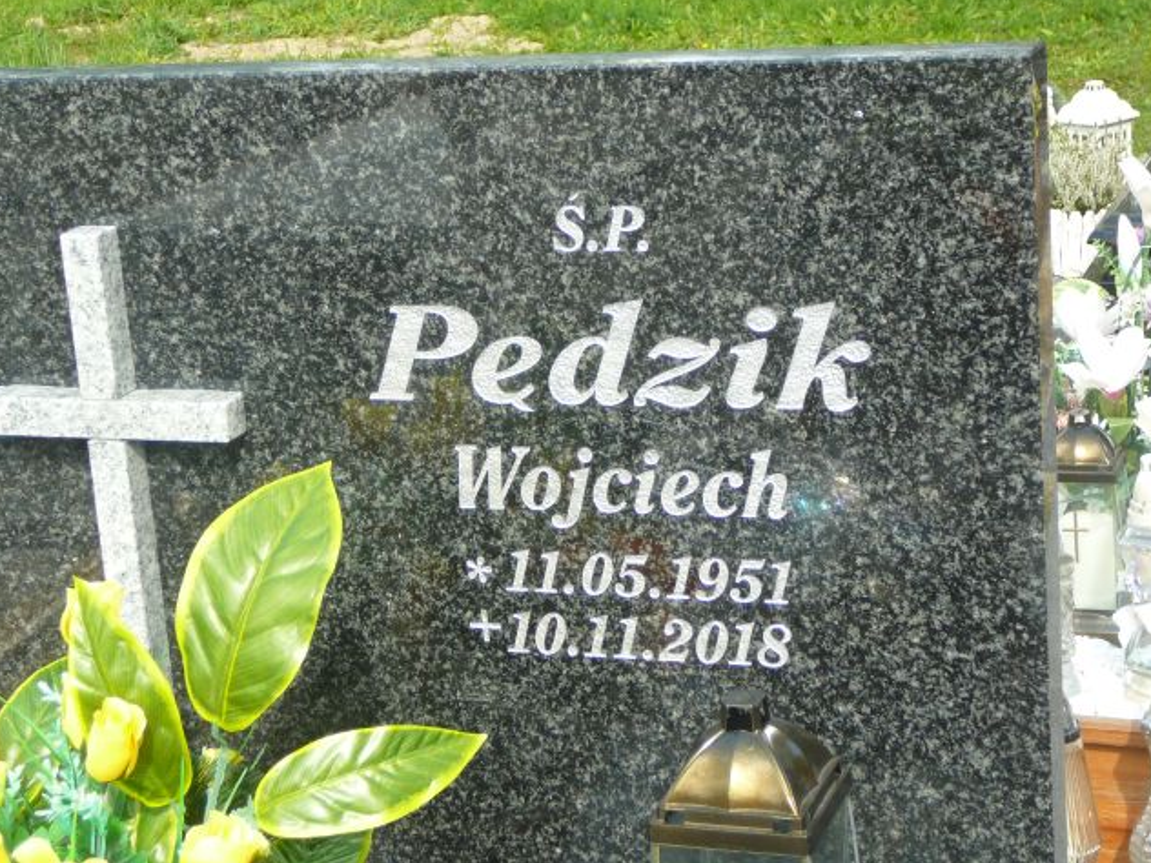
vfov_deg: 18.9
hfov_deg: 25.0
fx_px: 2594
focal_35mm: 78
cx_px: 574
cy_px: 428
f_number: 3.7
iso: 80
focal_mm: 11.5
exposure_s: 1/200
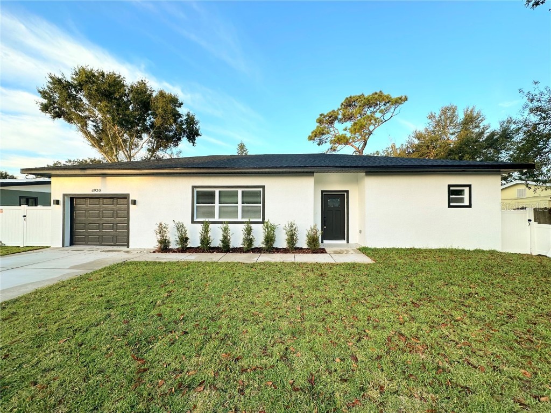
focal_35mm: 14
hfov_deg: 102.1
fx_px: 223
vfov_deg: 85.7
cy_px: 206
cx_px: 276
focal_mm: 2.22
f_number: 2.2
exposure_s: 1/369
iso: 40
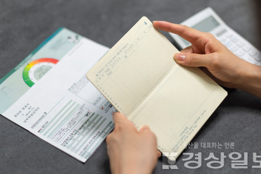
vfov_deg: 21.2
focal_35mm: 64
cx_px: 126
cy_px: 77
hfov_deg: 31.4
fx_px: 464
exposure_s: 1/400
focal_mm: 50
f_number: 1.8
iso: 500
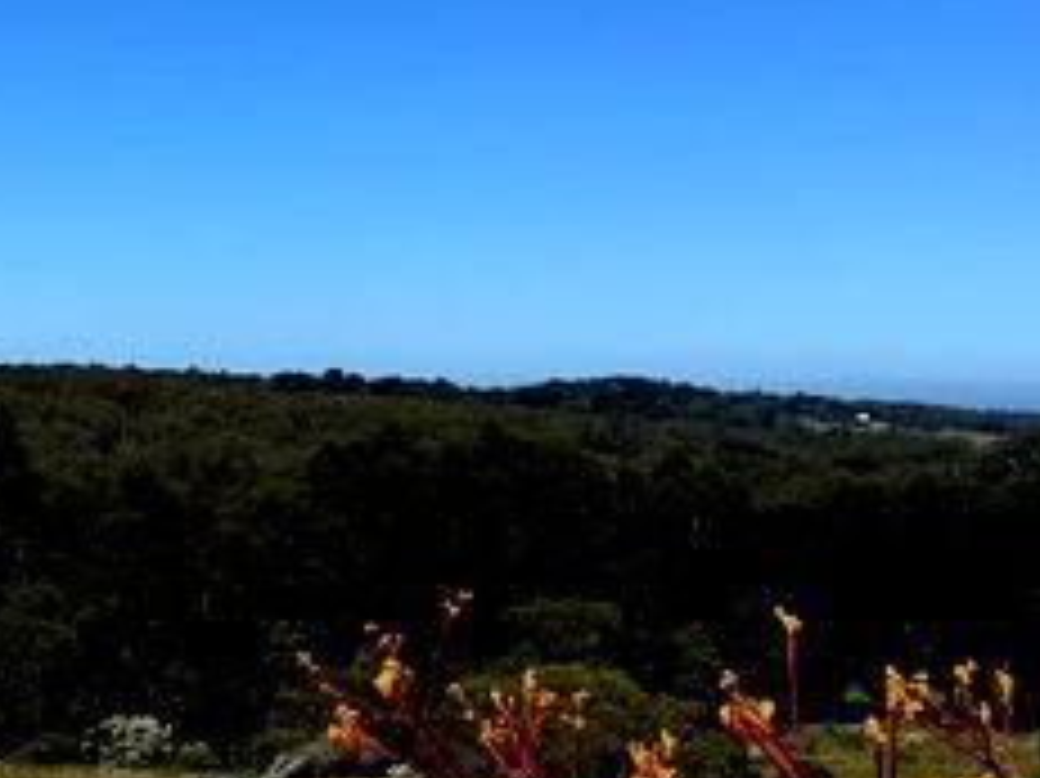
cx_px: -104
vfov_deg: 17.8
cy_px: 387
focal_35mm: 83
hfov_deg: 22.3
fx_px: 2492
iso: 80
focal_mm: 6.76
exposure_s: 1/7092
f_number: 1.78
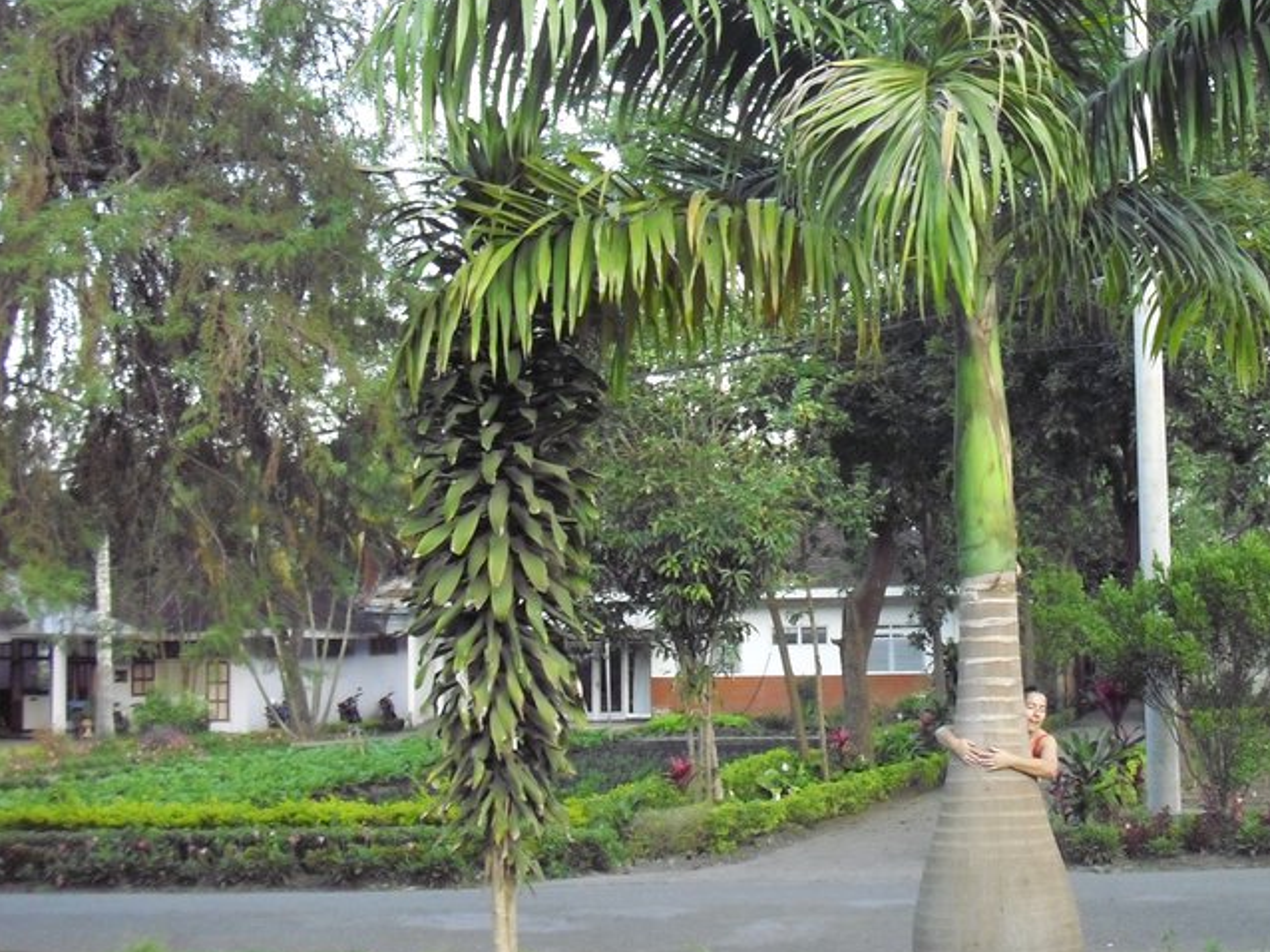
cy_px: 357
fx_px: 2237
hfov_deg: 31.1
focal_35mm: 61
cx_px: 952
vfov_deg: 23.9
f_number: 2.8
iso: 200
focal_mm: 6.2
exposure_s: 1/80
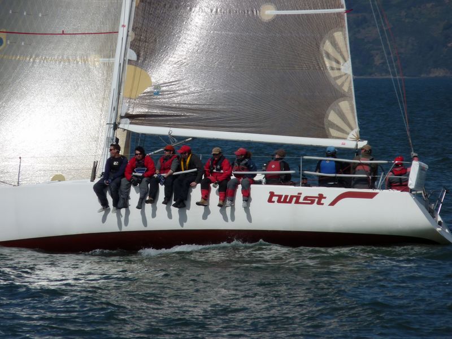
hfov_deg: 4.1
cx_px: 226
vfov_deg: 3.1
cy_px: 170
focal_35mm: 484
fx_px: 6320
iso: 100
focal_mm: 86.1
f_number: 8
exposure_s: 1/1000
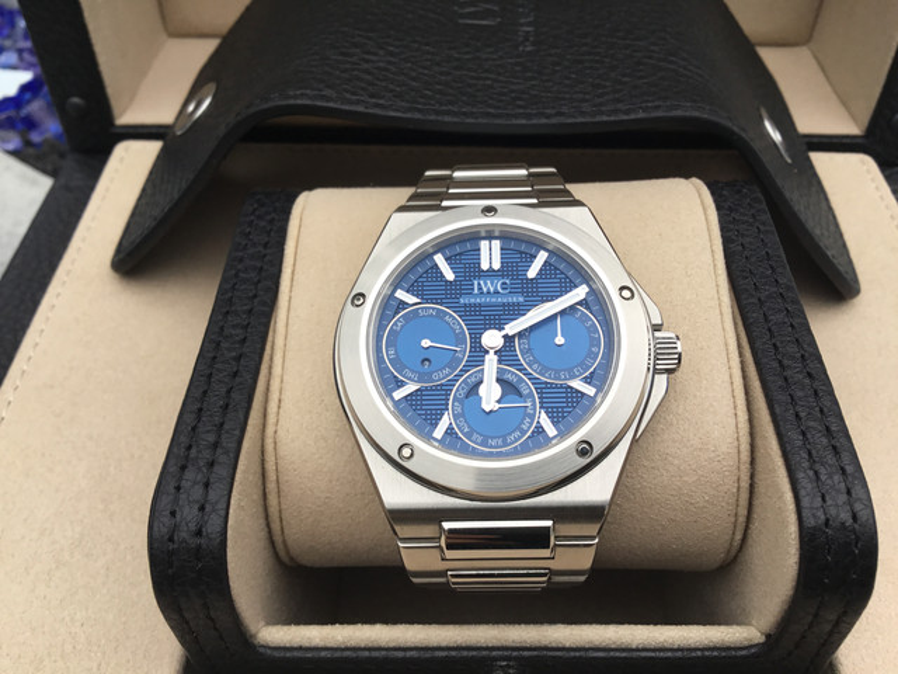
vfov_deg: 45.4
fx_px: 804
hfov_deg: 58.4
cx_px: 449
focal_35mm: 31
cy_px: 337
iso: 25
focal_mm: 3.3
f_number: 2.4
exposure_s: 1/60
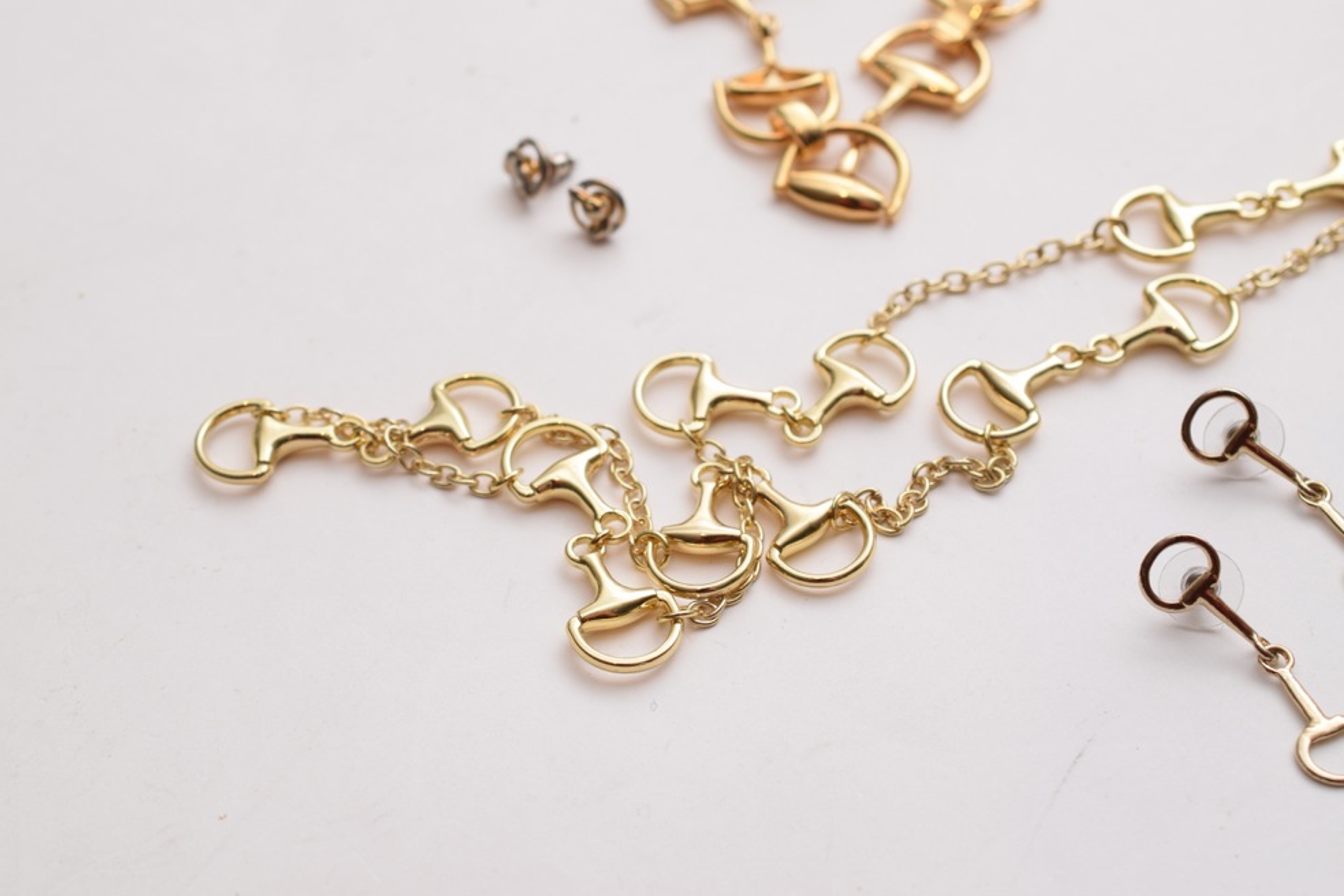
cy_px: 451
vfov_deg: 22.3
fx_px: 2277
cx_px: 671
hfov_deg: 32.9
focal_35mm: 61
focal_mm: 40
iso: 100
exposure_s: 1/60
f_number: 6.3
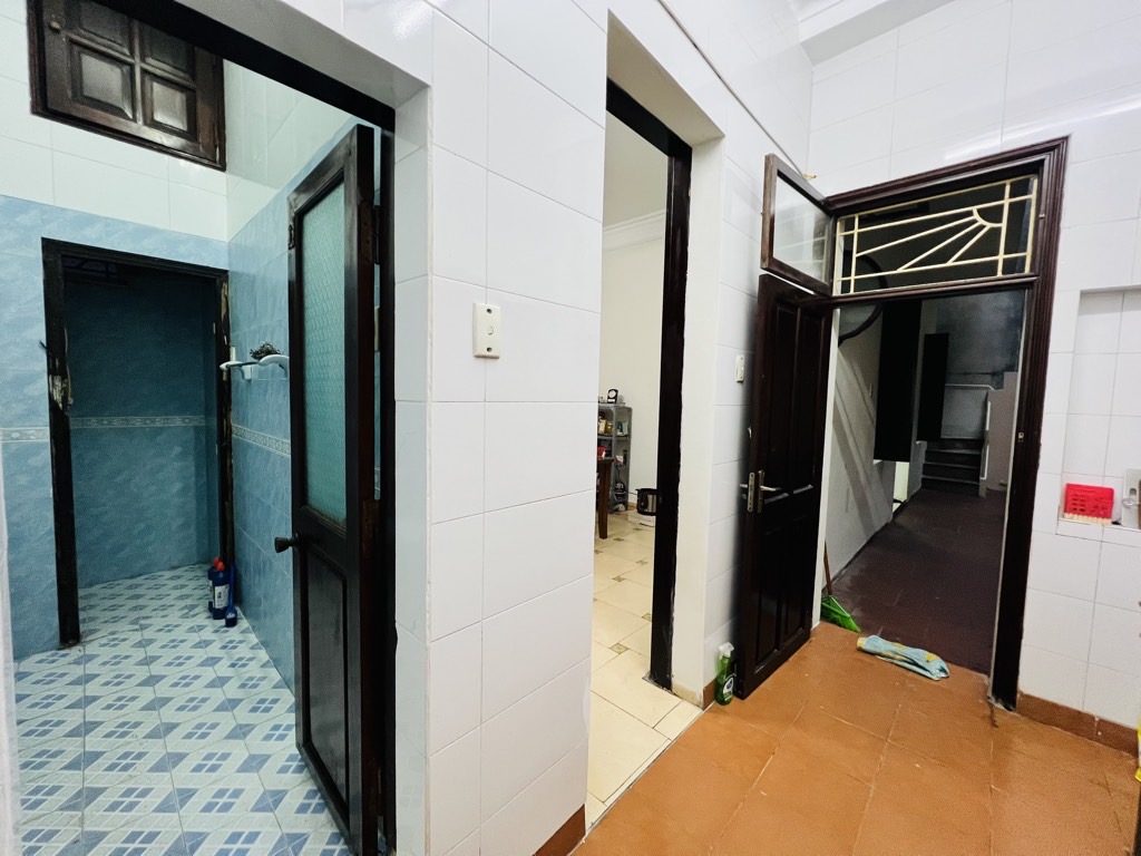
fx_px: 429
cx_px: 570
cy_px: 428
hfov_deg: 106.2
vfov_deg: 89.9
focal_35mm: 13
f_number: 1.8
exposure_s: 1/50
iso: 200
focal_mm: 1.57
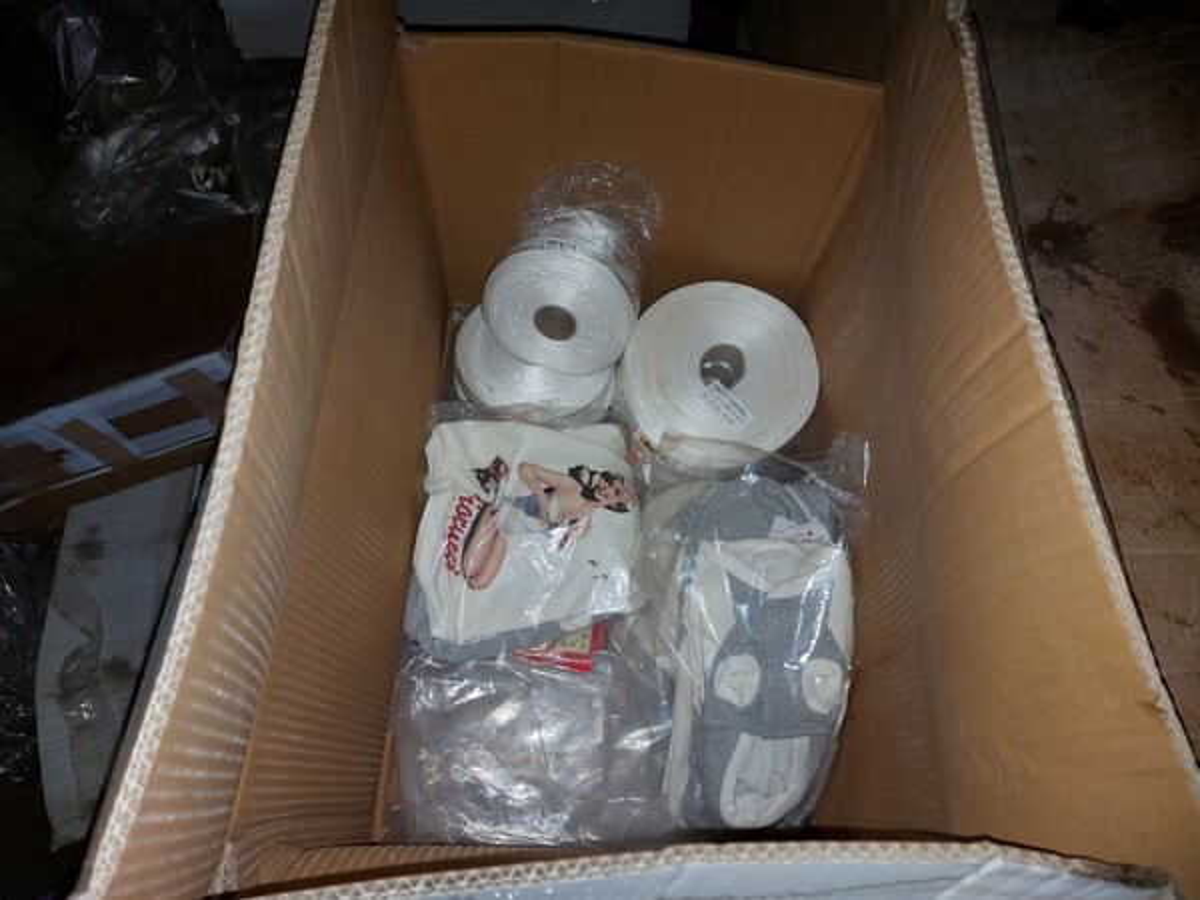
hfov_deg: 71.6
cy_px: 450
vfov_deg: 56.8
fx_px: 832
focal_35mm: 24
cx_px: 600
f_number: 1.8
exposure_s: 1/50
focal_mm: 5.23
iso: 160
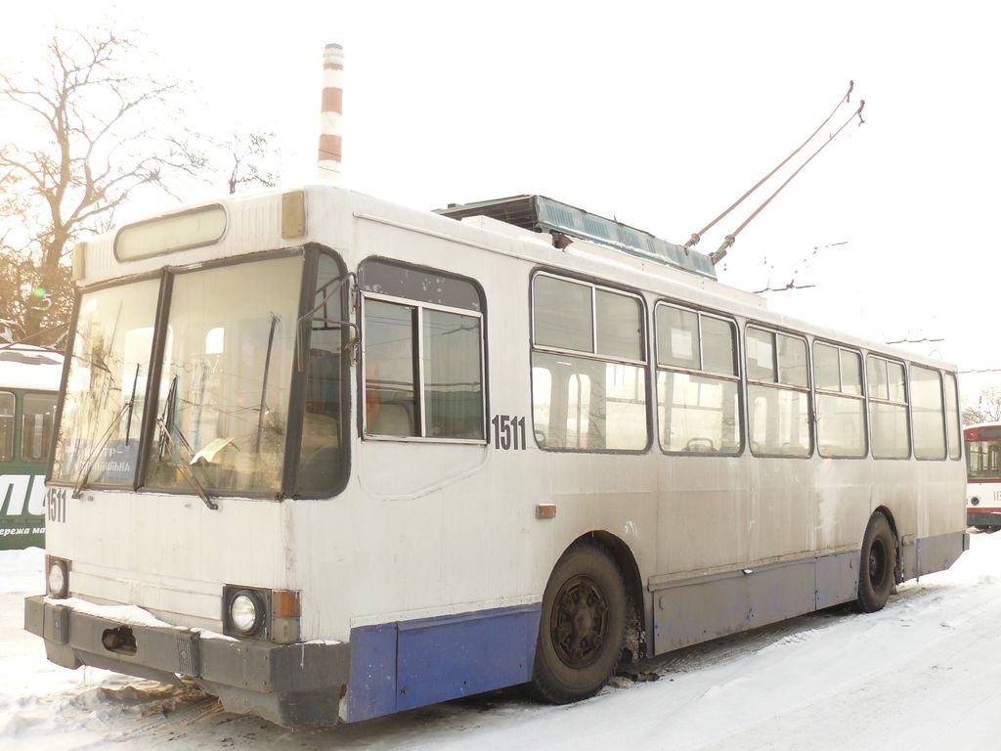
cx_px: 500
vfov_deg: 39.7
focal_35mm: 36
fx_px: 1041
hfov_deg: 51.4
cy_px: 376
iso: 100
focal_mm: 6
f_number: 2.8
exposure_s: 1/200
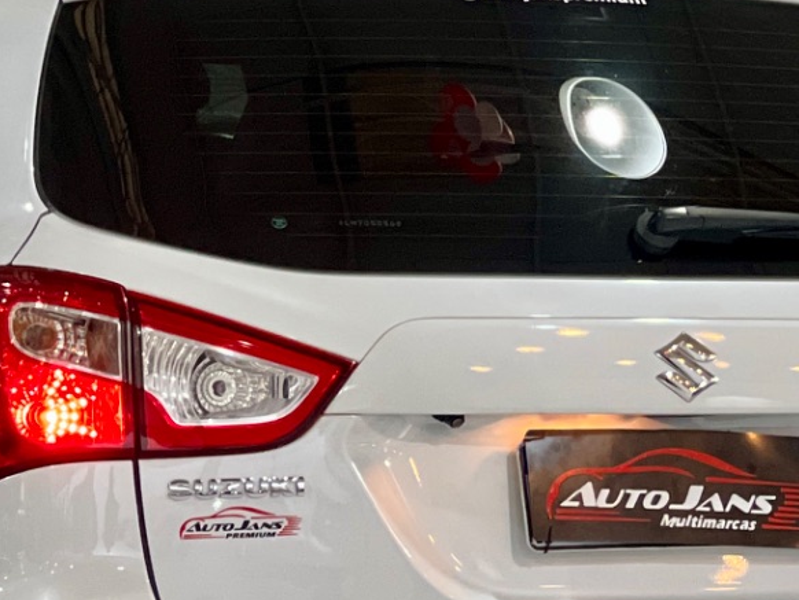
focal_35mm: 254
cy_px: 530
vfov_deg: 5.8
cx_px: 229
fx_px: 5865
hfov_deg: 7.8
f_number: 2.8
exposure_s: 1/40
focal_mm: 9
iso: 320
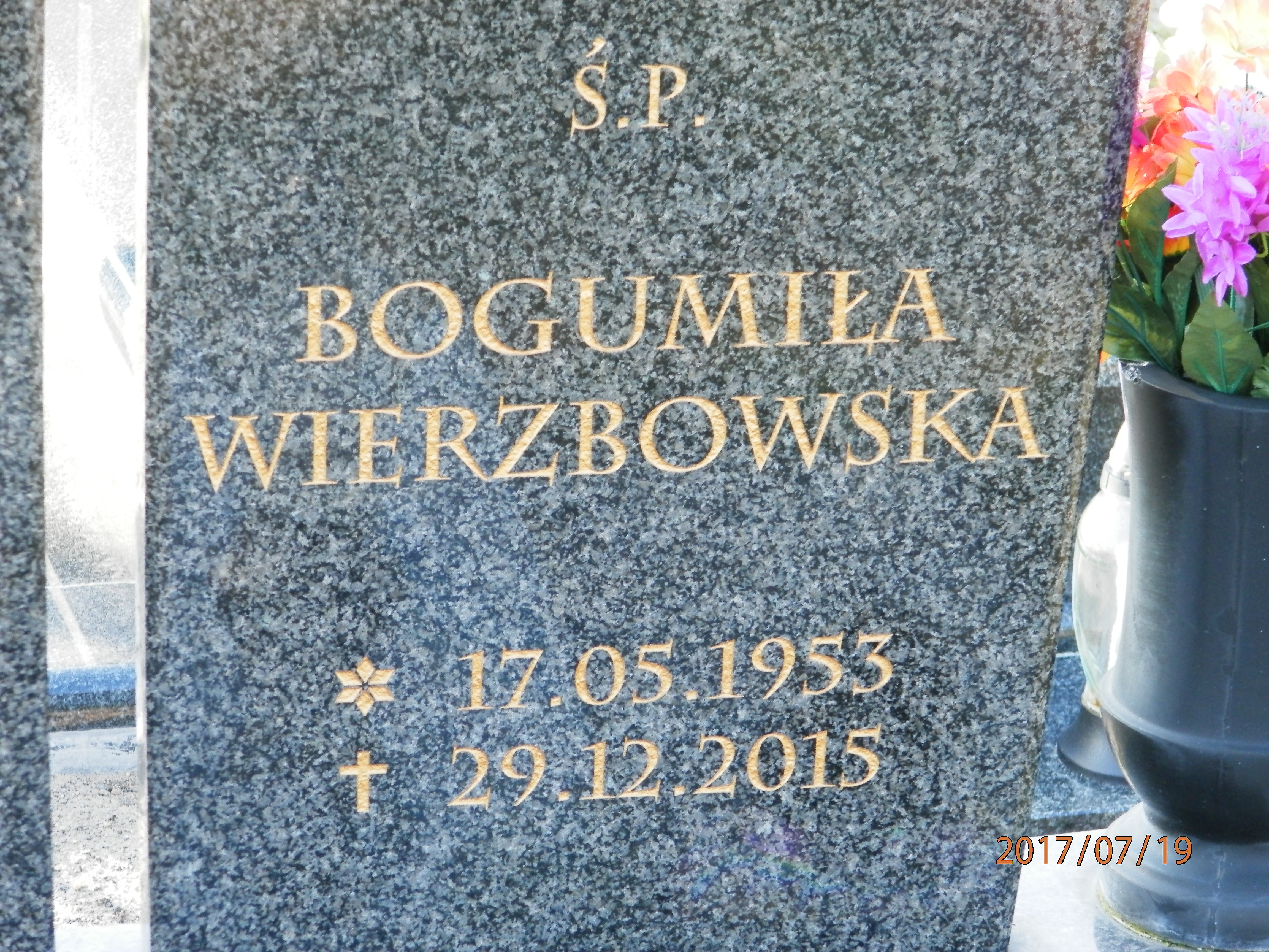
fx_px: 4839
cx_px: 634
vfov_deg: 11.2
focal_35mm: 132
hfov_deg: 14.9
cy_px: 476
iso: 200
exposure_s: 1/40
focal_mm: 23.6
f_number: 4.7
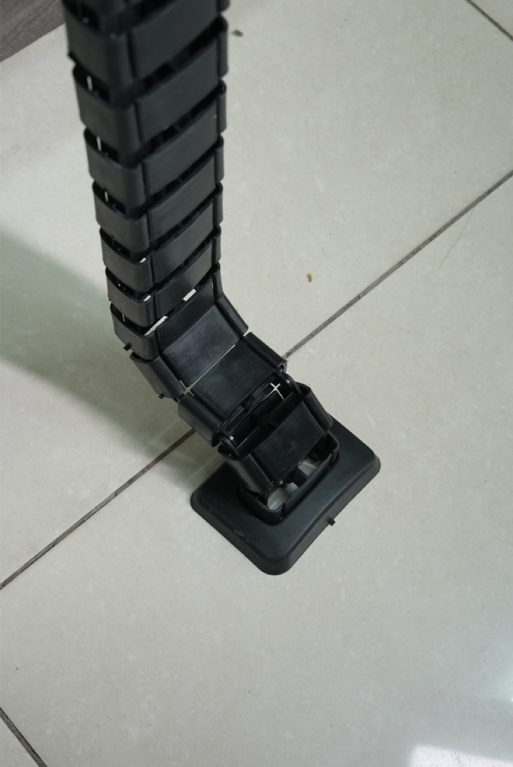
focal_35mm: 50
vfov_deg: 39.6
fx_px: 1067
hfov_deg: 27.0
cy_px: 384
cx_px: 256
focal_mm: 50
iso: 2500
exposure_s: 1/60
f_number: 8
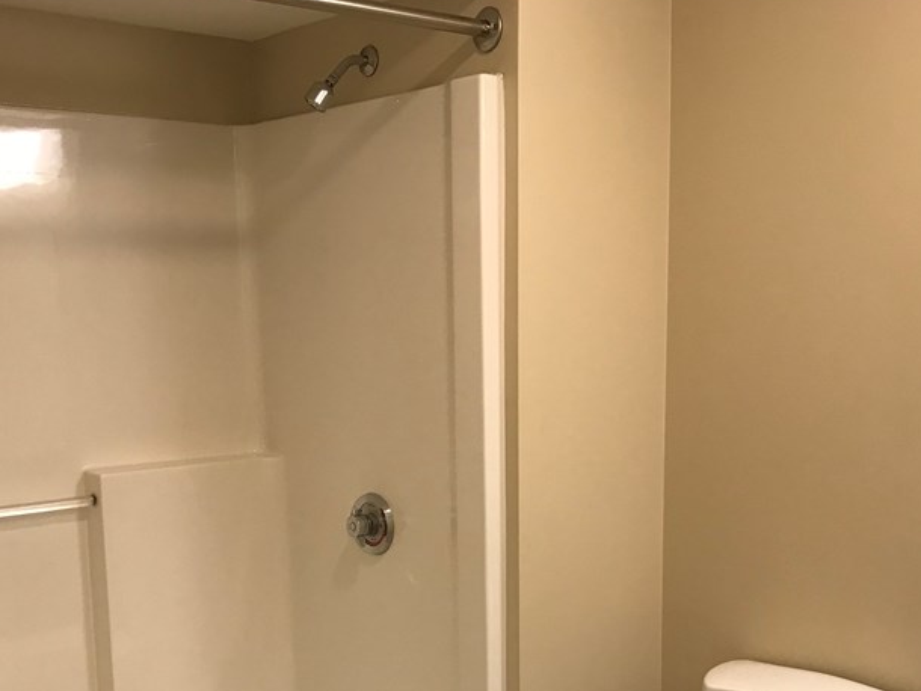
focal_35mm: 47
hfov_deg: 40.4
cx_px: 459
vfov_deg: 30.1
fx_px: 1251
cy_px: 557
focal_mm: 3.99
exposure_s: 1/20
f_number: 1.8
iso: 40
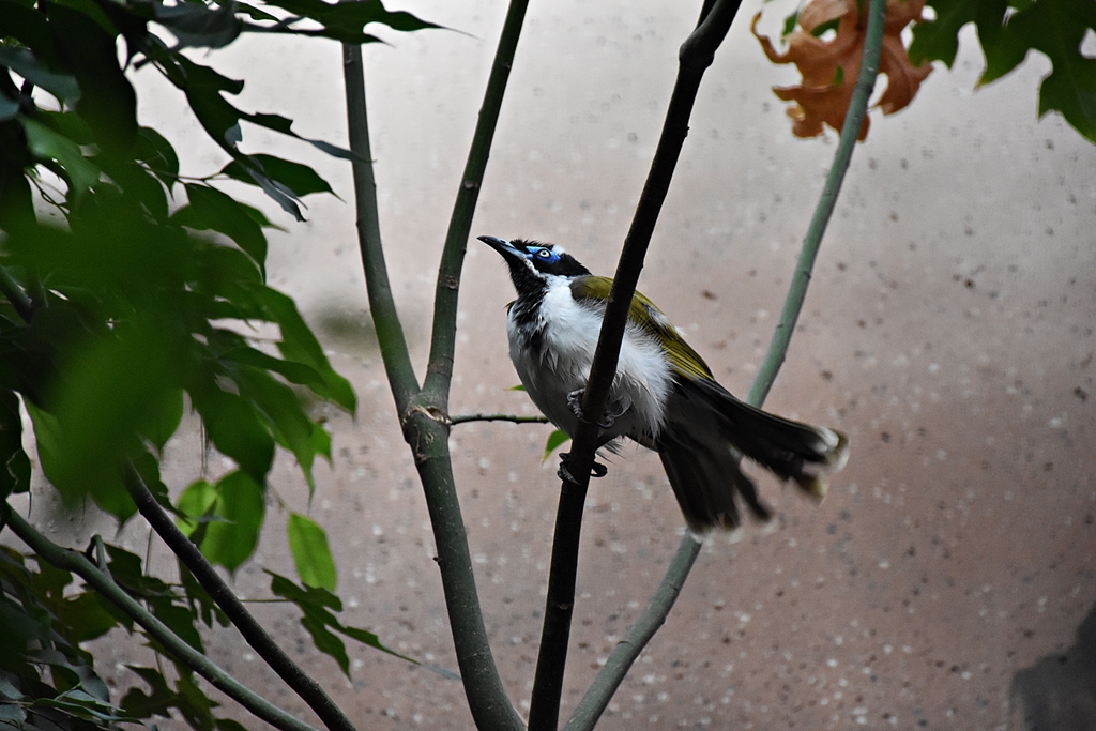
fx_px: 6394
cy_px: 366
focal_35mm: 210
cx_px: 548
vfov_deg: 6.5
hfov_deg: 9.8
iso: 3200
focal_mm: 140
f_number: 5.6
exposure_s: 1/500
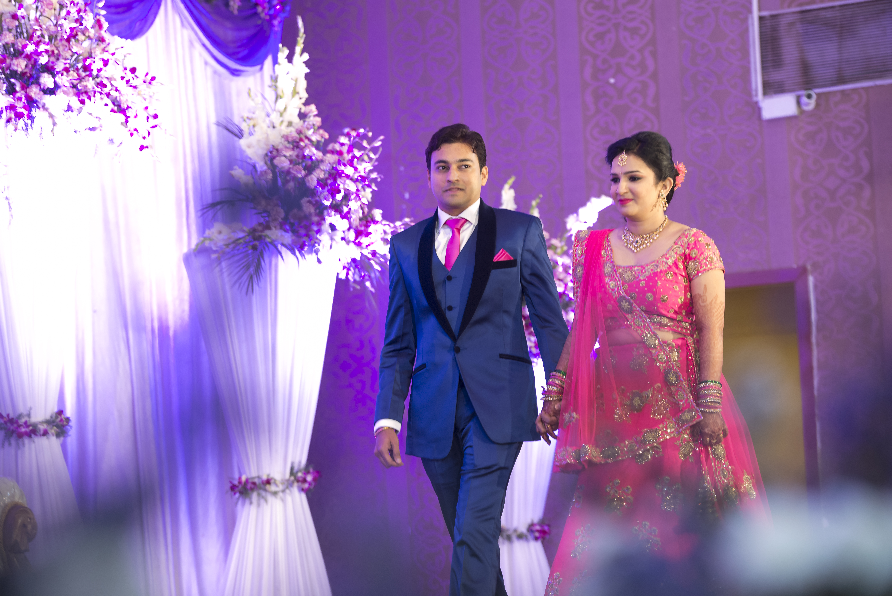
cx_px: 446
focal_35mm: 116
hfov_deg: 17.6
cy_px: 298
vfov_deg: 11.8
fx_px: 2875
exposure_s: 1/60
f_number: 4
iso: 1600
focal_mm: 116
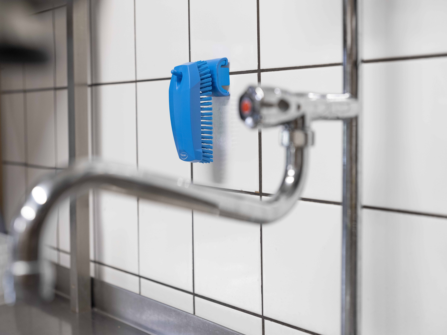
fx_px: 659
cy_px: 168
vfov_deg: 28.6
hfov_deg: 37.5
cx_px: 224
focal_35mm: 51
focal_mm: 64
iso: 1600
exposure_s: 1/125
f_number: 4
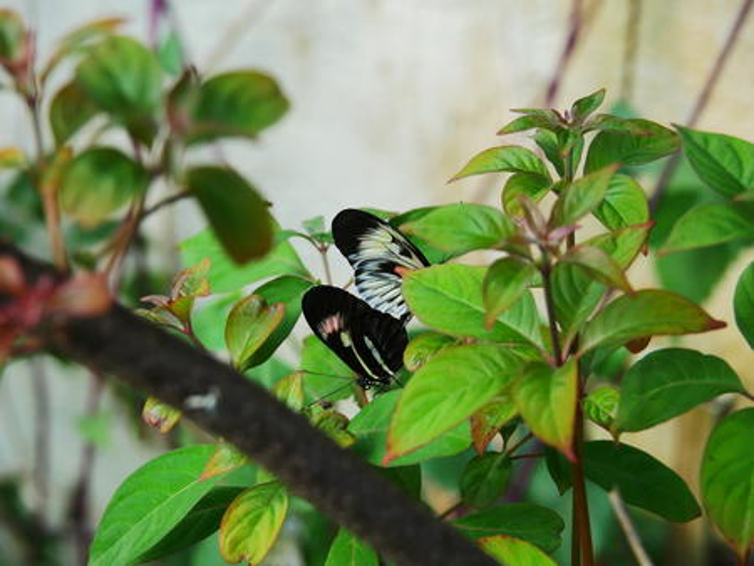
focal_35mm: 150
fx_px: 3269
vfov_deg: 9.9
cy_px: 283
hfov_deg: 13.2
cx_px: 377
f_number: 5.5
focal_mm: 75
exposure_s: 1/160
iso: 640
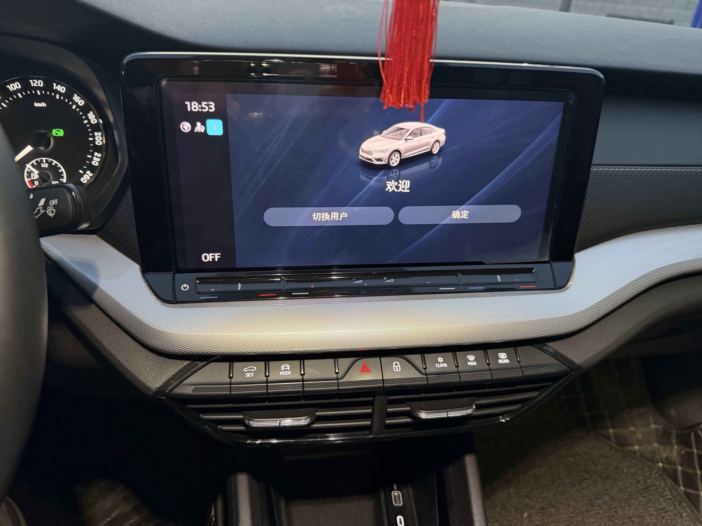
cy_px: 263
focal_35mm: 24
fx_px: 487
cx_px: 351
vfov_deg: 56.8
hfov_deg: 71.6
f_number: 1.78
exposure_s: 1/39
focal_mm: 6.76
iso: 800
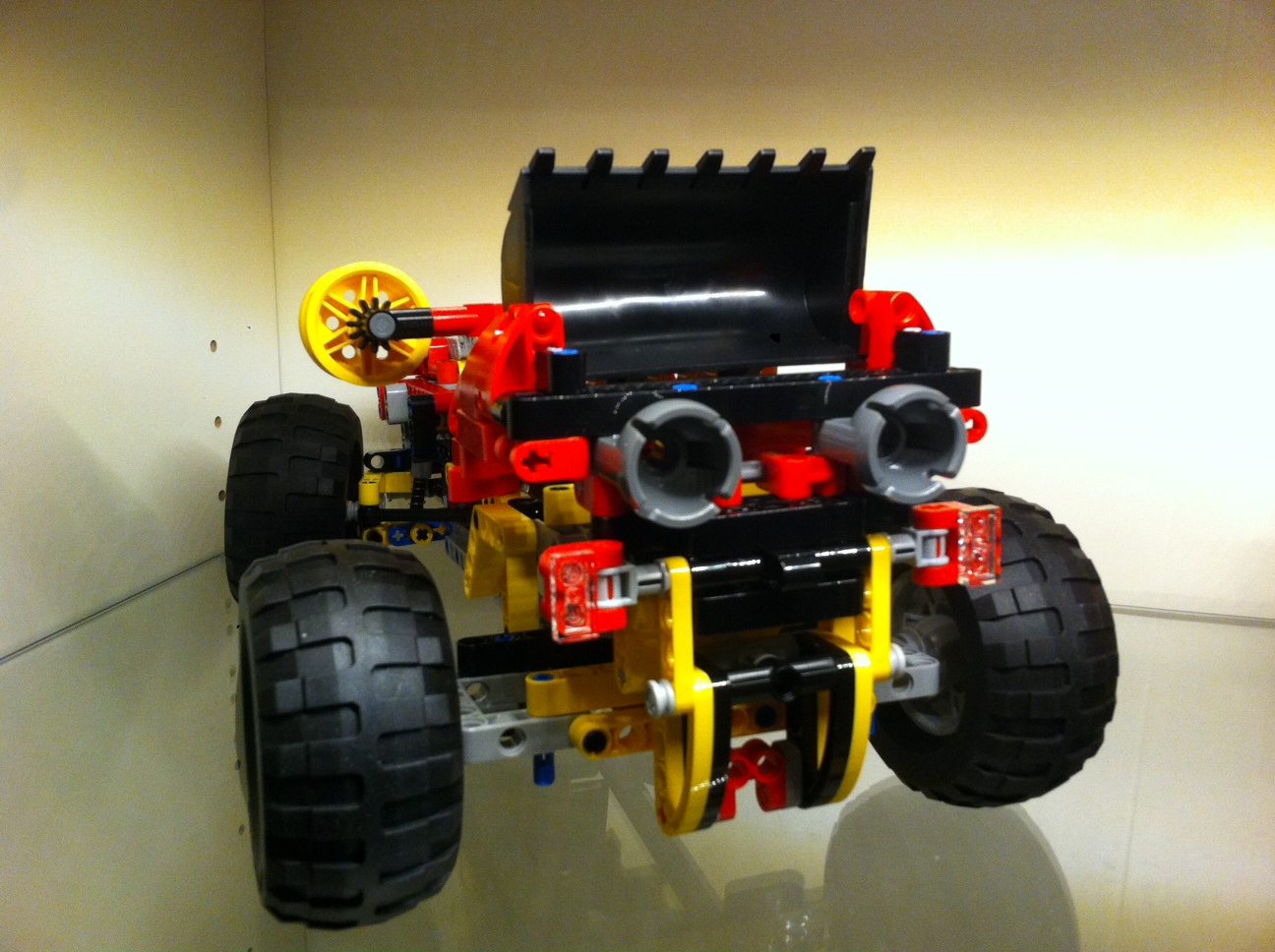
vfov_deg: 40.6
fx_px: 1287
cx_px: 638
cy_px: 476
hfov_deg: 52.7
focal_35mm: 35
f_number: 2.8
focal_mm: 3.85
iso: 200
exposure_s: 1/15
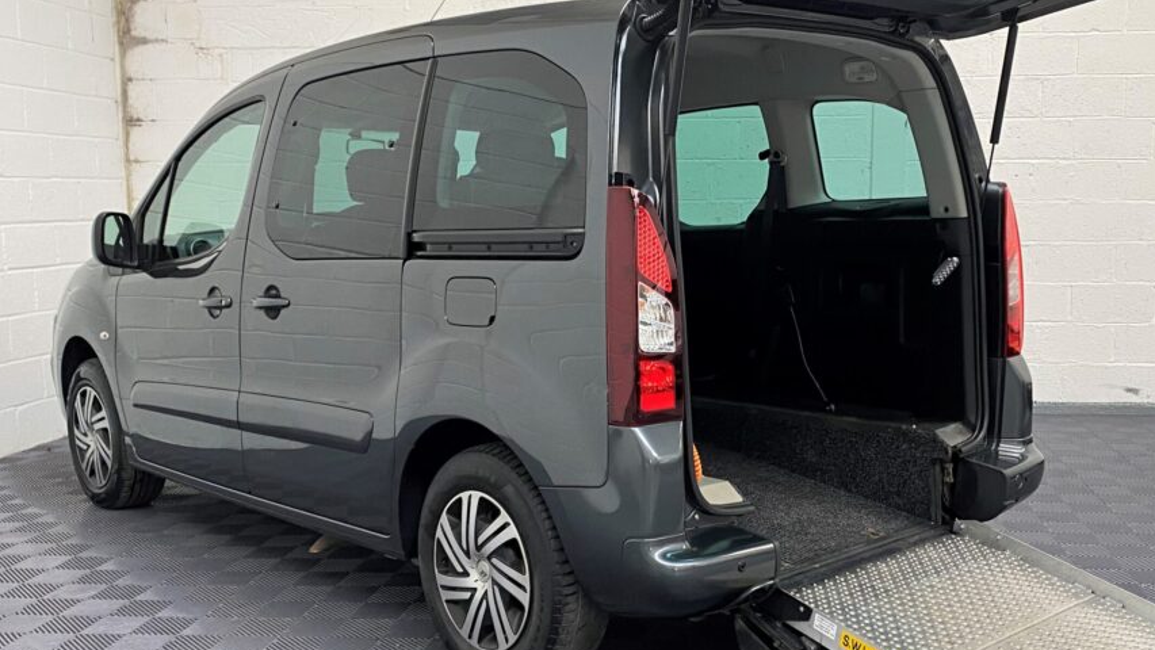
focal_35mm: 34
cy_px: 344
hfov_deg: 57.7
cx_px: 672
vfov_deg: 34.7
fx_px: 1041
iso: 100
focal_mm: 4.25
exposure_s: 1/50
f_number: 1.8
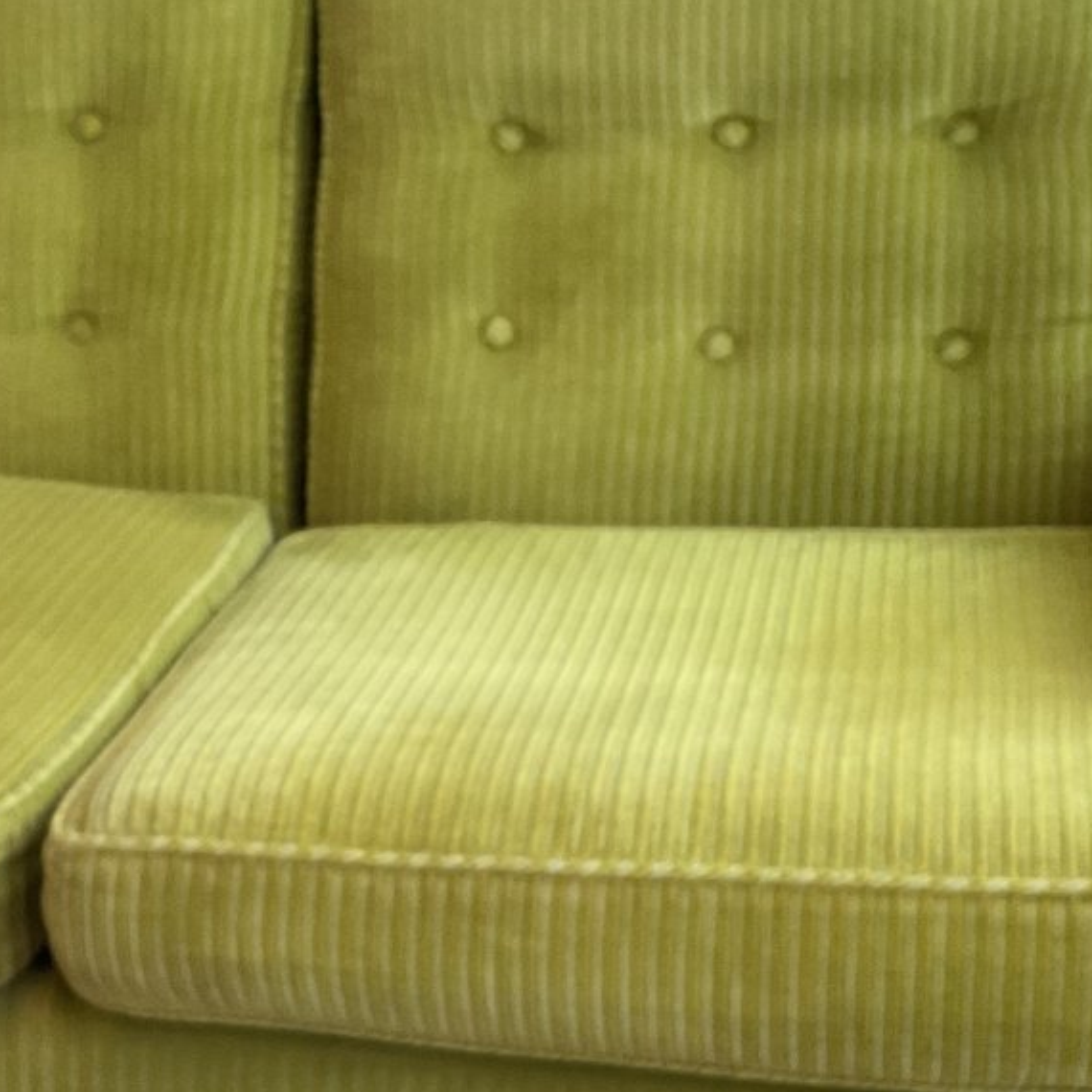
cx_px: 292
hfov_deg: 25.1
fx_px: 2427
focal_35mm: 68
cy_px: 742
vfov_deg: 25.2
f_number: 1.8
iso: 160
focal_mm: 3
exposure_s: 1/60
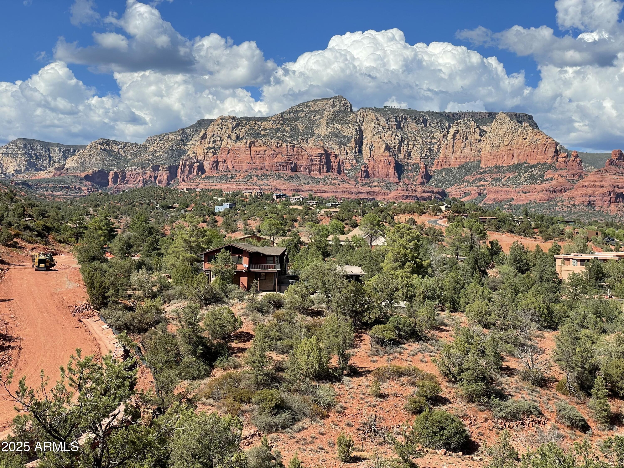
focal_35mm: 52
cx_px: 312
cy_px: 234
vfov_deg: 28.0
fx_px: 937
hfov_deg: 36.8
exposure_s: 1/1776
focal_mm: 6
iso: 25
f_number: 2
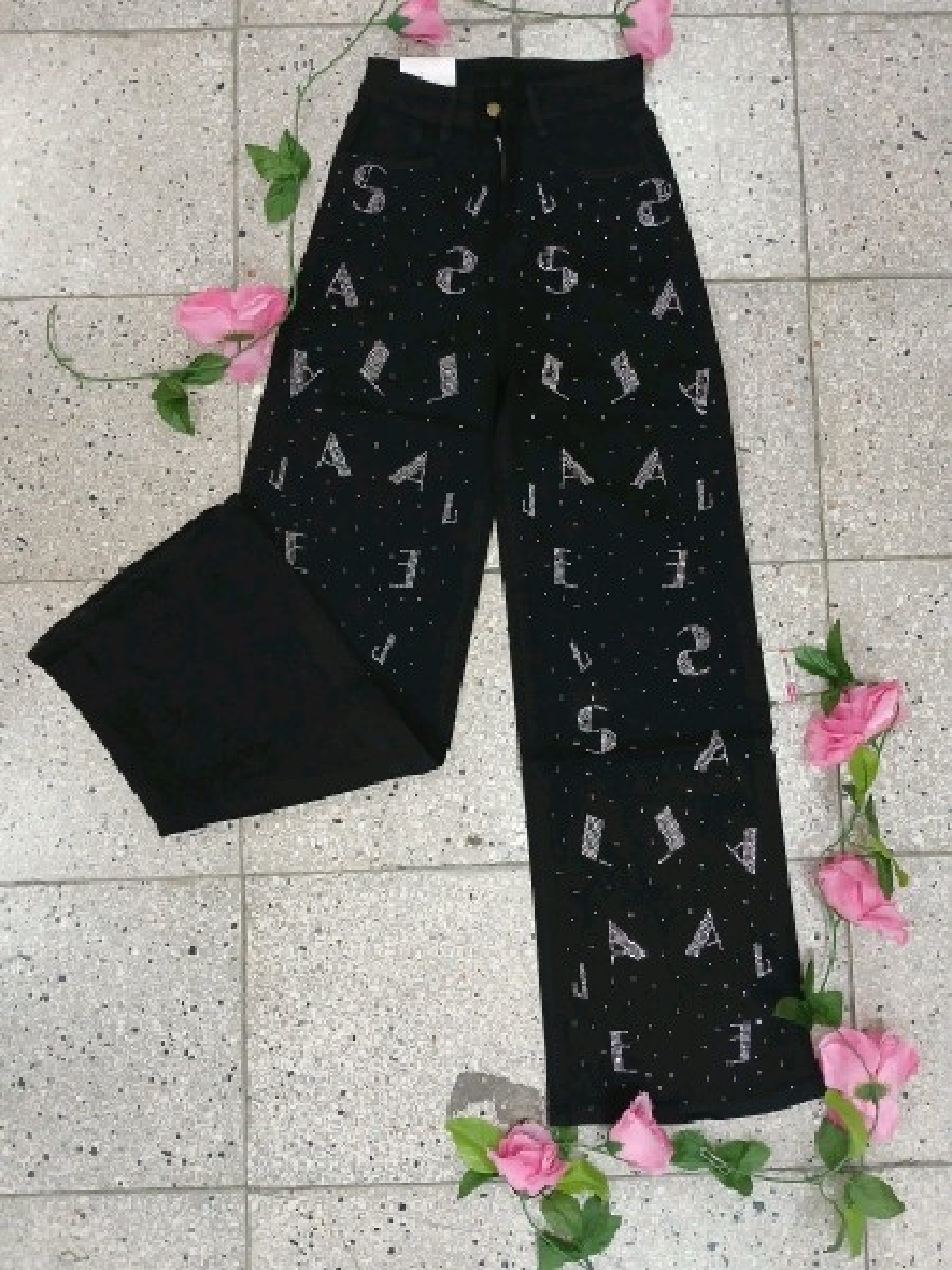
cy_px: 635
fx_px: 953
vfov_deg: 67.3
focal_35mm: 26
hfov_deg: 53.1
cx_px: 476
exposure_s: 1/40.2
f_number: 1.8
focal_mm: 3.98
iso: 250
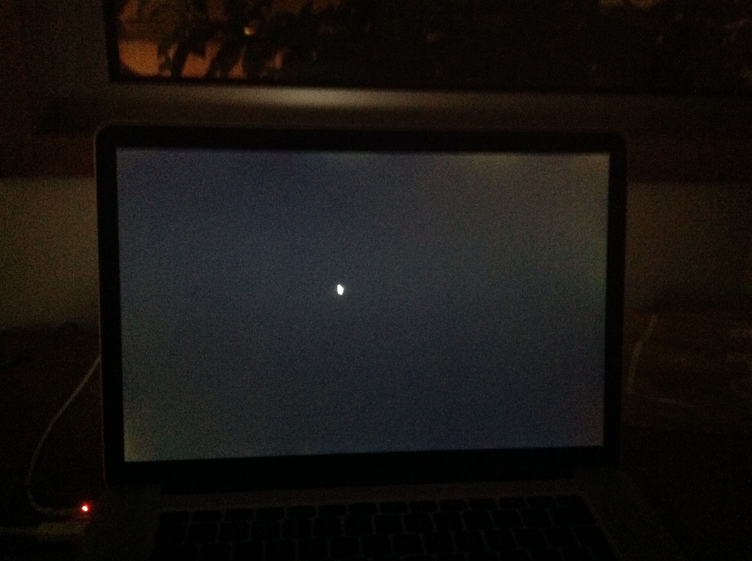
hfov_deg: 52.7
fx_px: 759
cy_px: 280
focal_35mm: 35
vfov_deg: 40.6
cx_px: 376
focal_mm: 4.28
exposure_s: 1/15
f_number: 2.4
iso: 800
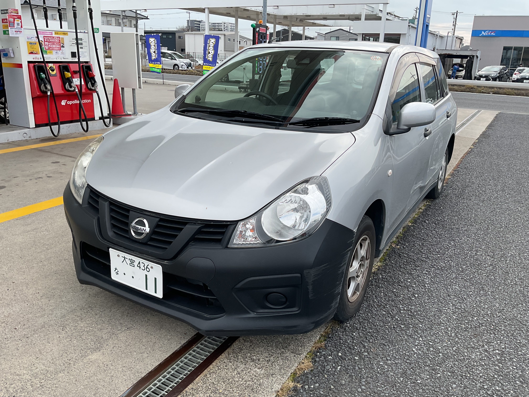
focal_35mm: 29
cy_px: 198
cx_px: 264
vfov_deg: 48.2
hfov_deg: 61.7
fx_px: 443
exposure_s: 1/912
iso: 16
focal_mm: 3
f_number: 1.8
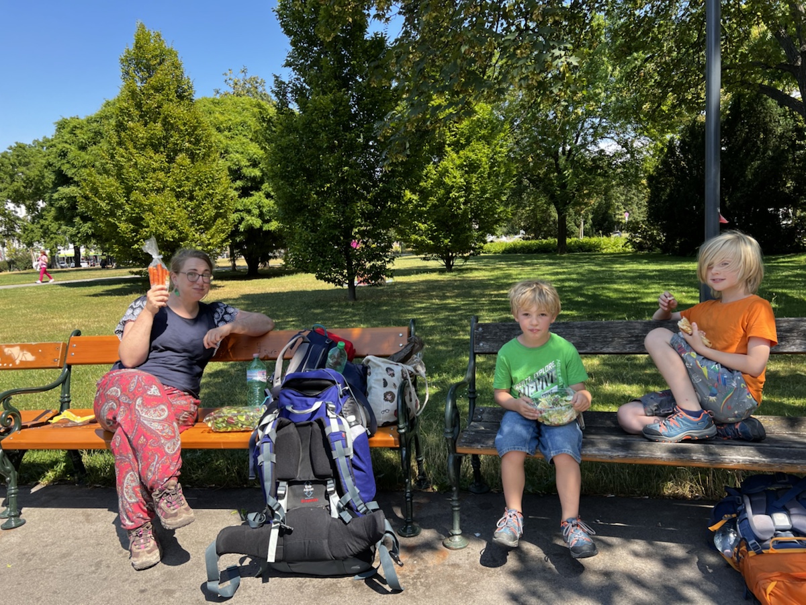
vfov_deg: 53.1
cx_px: 403
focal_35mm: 26
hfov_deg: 67.3
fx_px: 605
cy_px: 302
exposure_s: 1/957
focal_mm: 5.7
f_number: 1.5
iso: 50
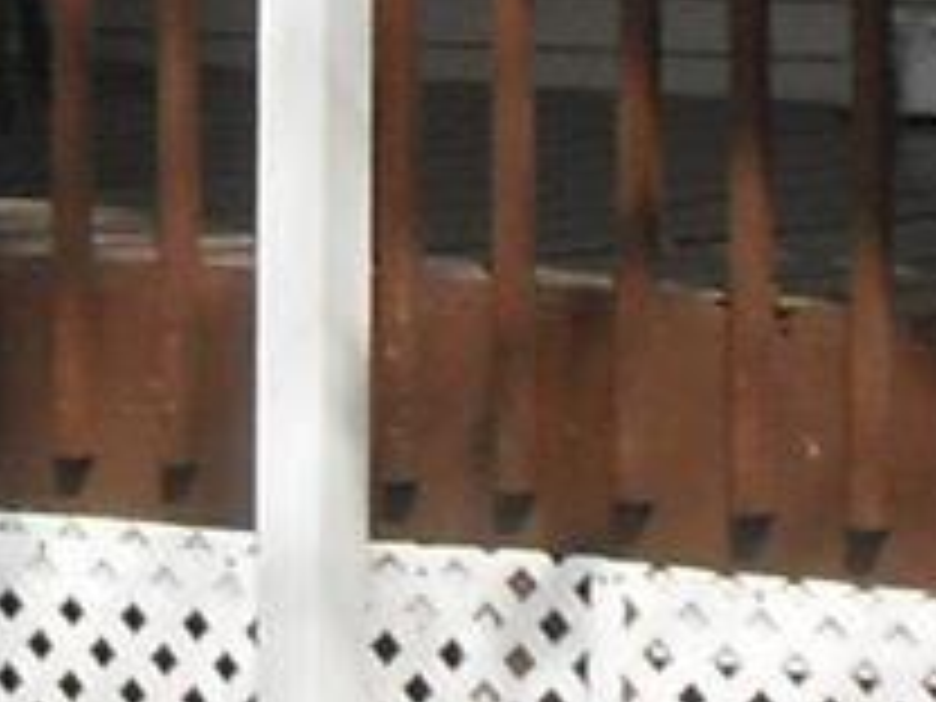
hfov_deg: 7.0
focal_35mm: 284
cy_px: -1089
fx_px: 7679
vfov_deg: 5.1
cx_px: 392
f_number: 8.9
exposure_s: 1/90
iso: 80
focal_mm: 6.3
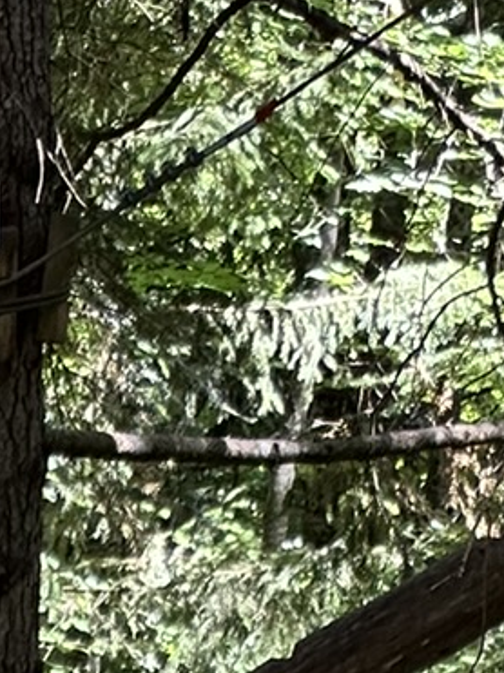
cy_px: -922
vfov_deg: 4.6
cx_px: 865
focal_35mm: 425
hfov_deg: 3.5
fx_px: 8255
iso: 200
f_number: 2.8
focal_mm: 9
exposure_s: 1/99
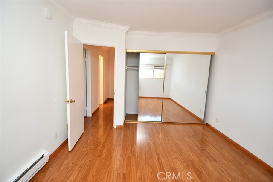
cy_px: 91
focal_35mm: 15
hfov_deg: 100.4
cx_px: 136
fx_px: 114
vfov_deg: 77.4
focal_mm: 10
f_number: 4
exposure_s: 1/60
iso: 500
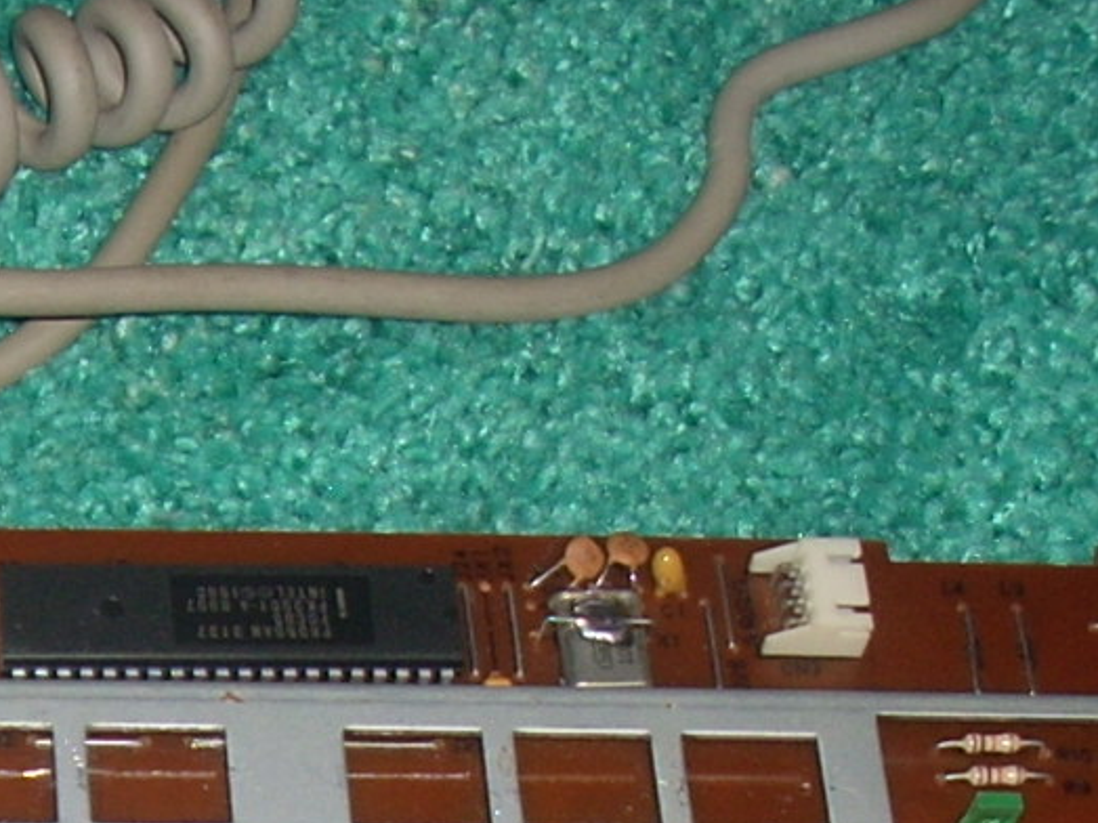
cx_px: -378
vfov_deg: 9.9
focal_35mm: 145
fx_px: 4598
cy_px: 1220
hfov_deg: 13.1
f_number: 2.8
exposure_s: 1/60
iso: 64
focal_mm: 6.2
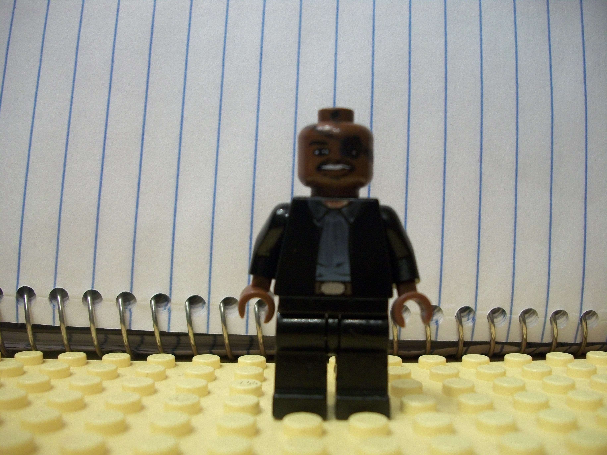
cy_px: 228
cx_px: 304
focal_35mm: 32
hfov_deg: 56.8
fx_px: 561
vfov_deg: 44.2
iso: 160
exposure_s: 1/25
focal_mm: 5.7
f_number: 2.9
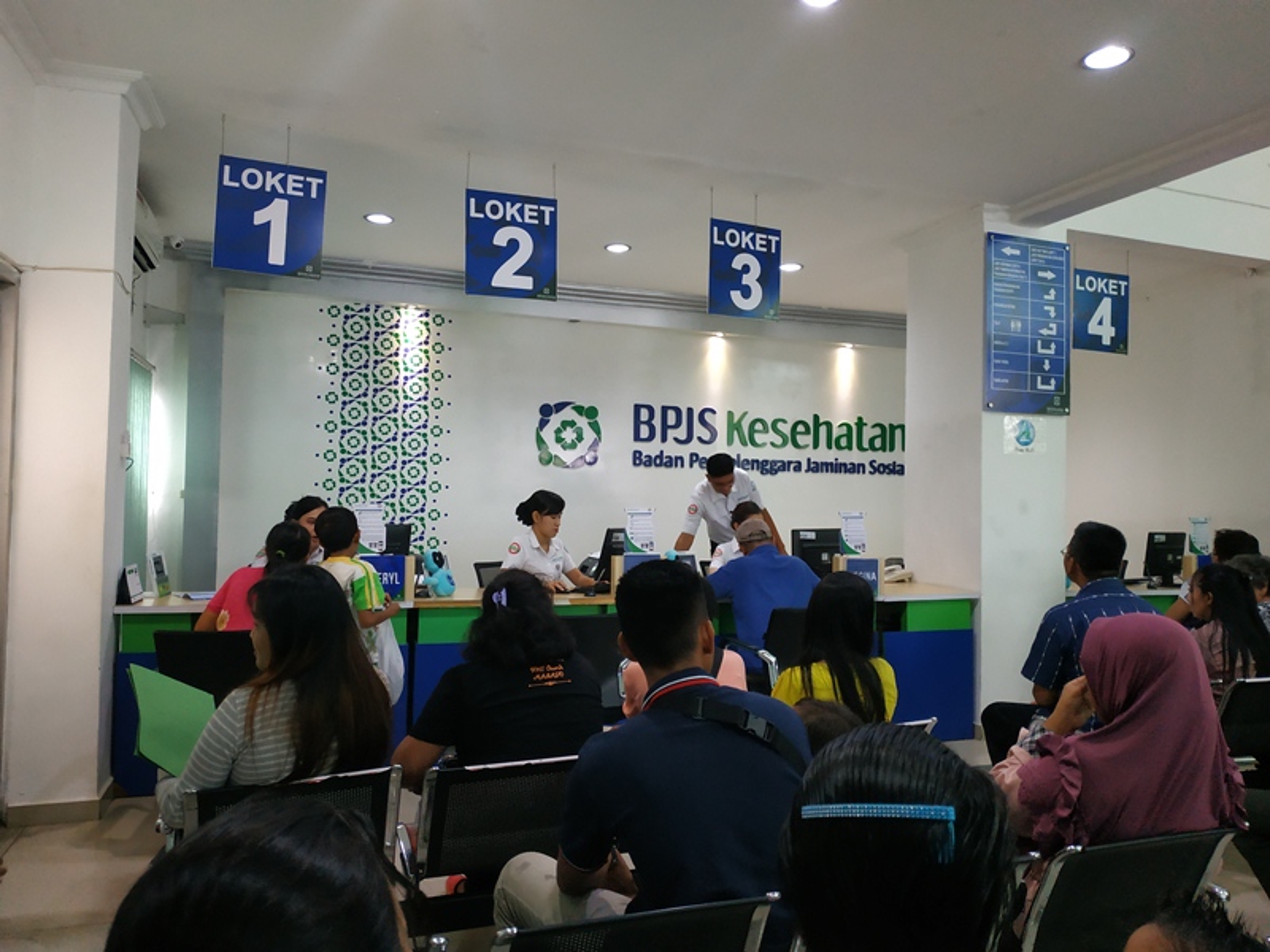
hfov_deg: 71.6
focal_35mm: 24
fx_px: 881
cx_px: 635
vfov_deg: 56.8
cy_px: 476
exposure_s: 1/25
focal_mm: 3.94
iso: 400
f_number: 1.9
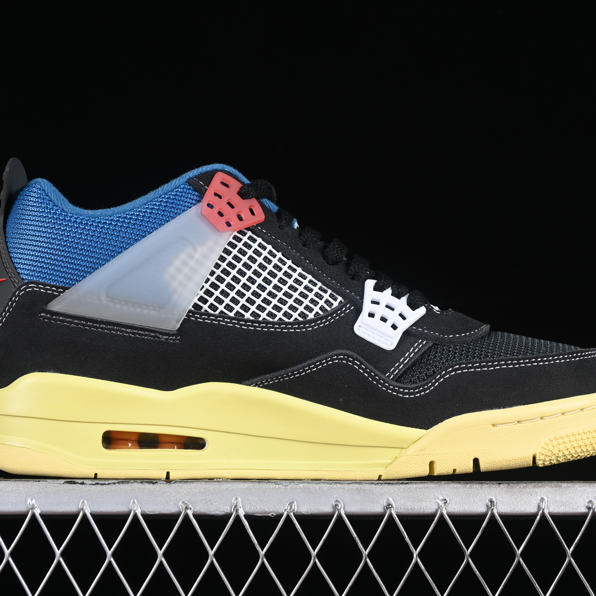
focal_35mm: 96
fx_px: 1870
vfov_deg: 18.1
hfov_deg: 18.1
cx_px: 296
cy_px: 298
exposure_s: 1/60
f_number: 6.3
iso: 160
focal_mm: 50
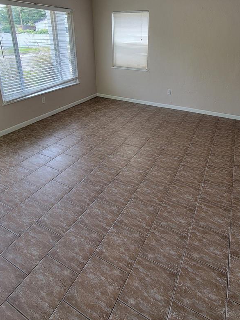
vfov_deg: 79.0
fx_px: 185
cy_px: 106
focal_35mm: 20
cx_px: 141
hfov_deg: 65.5
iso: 100
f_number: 2.2
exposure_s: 1/120
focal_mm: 2.2
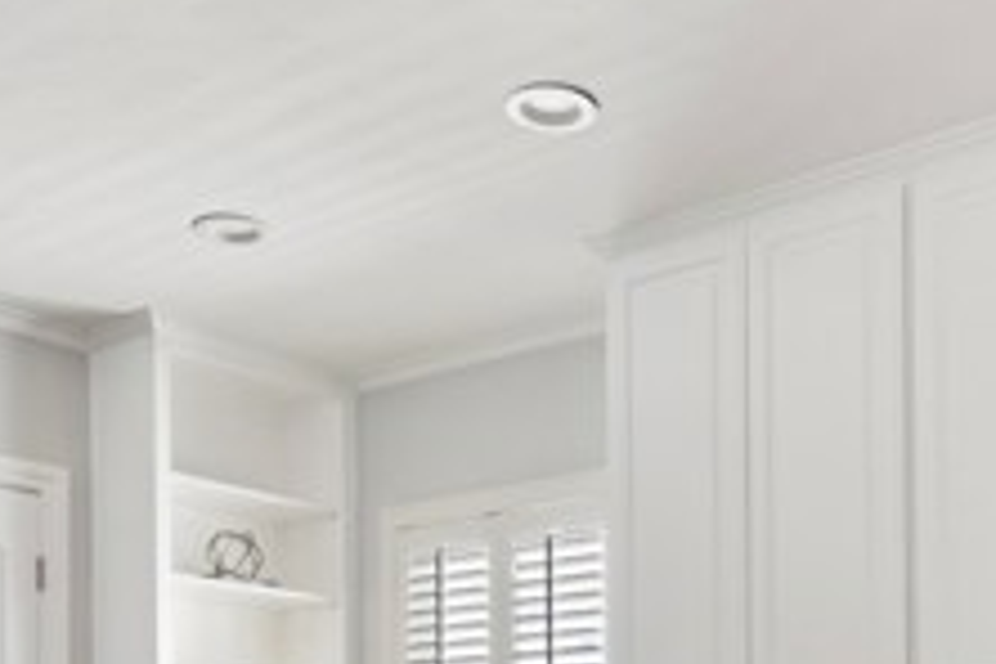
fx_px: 1356
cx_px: 646
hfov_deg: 40.0
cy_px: 819
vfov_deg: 24.6
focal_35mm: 49
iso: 800
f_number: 8
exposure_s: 1/13
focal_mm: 17
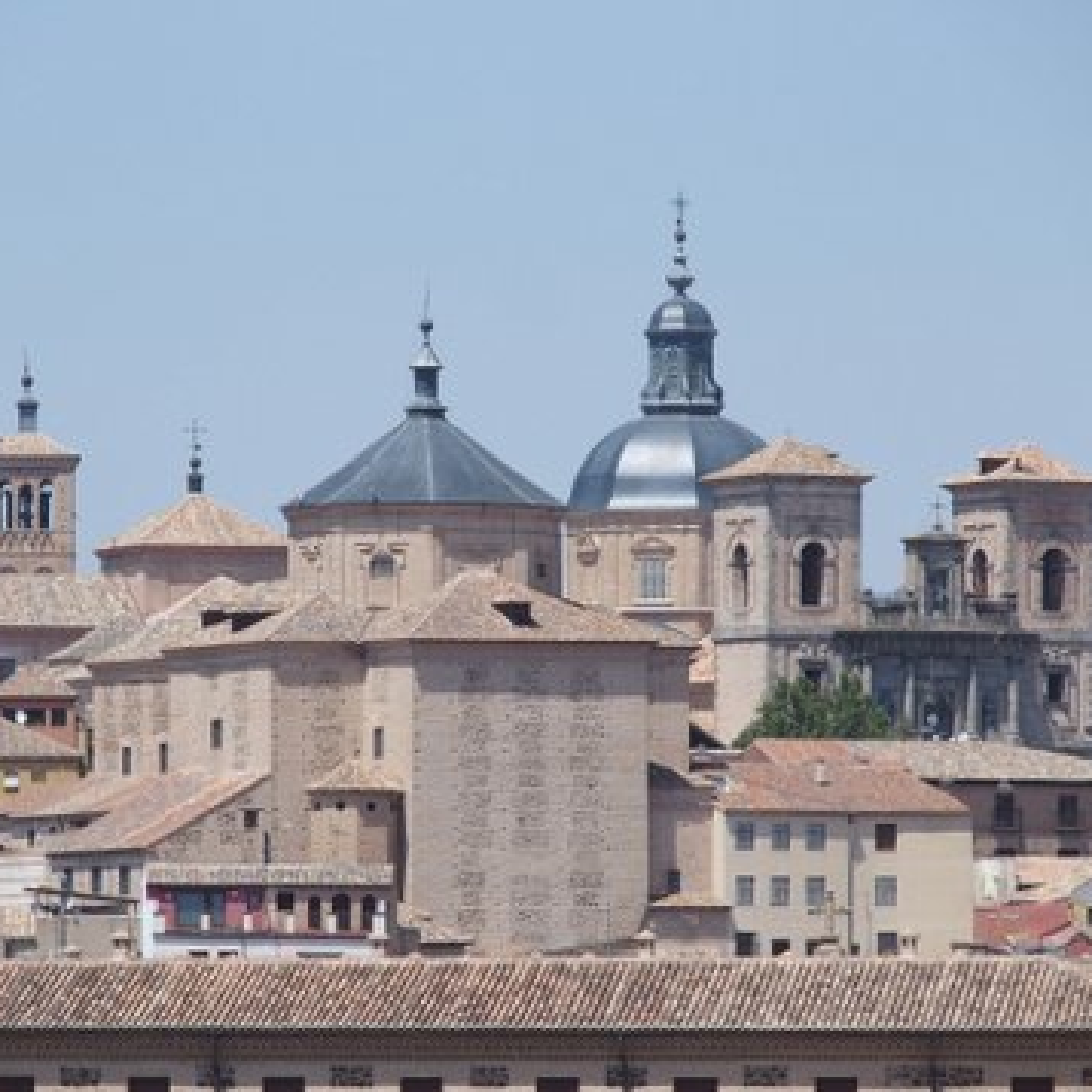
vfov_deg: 4.9
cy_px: 546
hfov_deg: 4.9
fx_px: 12706
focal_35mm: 356
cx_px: 506
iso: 100
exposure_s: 1/800
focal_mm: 64.3
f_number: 4.5
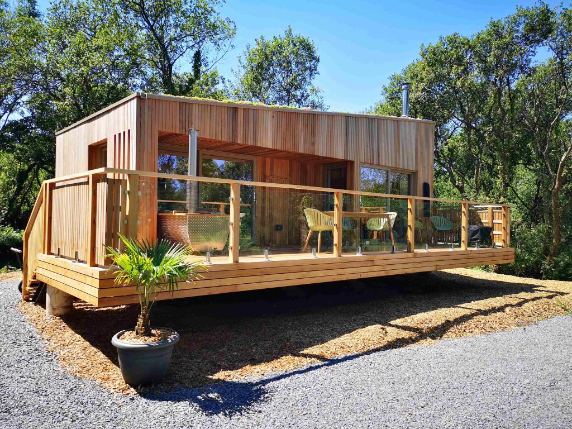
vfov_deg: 51.4
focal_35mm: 27
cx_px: 286
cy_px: 214
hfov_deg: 65.3
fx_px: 446
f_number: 1.8
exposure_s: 1/749
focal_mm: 5.58
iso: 50
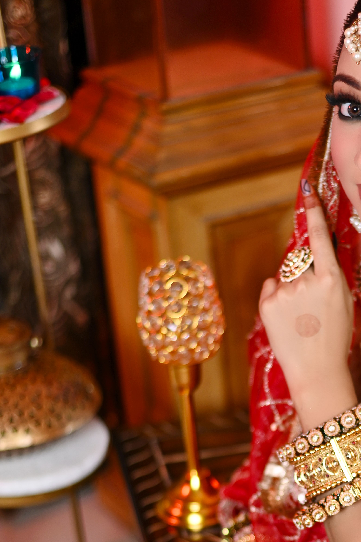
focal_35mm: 103
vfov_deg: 19.4
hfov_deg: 13.1
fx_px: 1549
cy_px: 494
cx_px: 362
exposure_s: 1/200
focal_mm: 50
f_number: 2
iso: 200
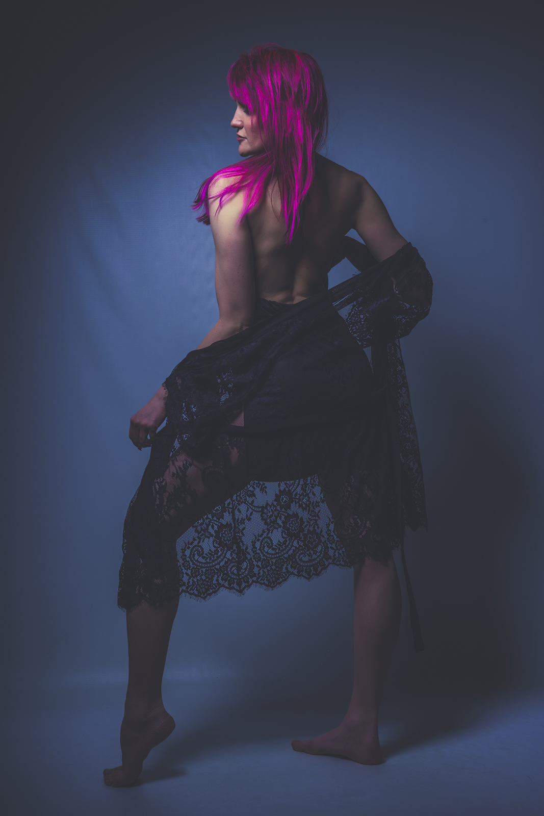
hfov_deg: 30.5
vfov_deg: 44.5
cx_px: 272
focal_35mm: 44
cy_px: 408
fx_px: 997
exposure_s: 1/200
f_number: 16
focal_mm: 44
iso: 200
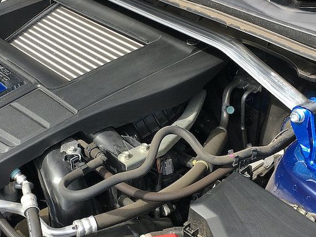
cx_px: 131
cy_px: 144
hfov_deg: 33.2
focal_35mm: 58
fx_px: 529
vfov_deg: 25.2
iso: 25
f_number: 2.2
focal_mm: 4.15
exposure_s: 1/337
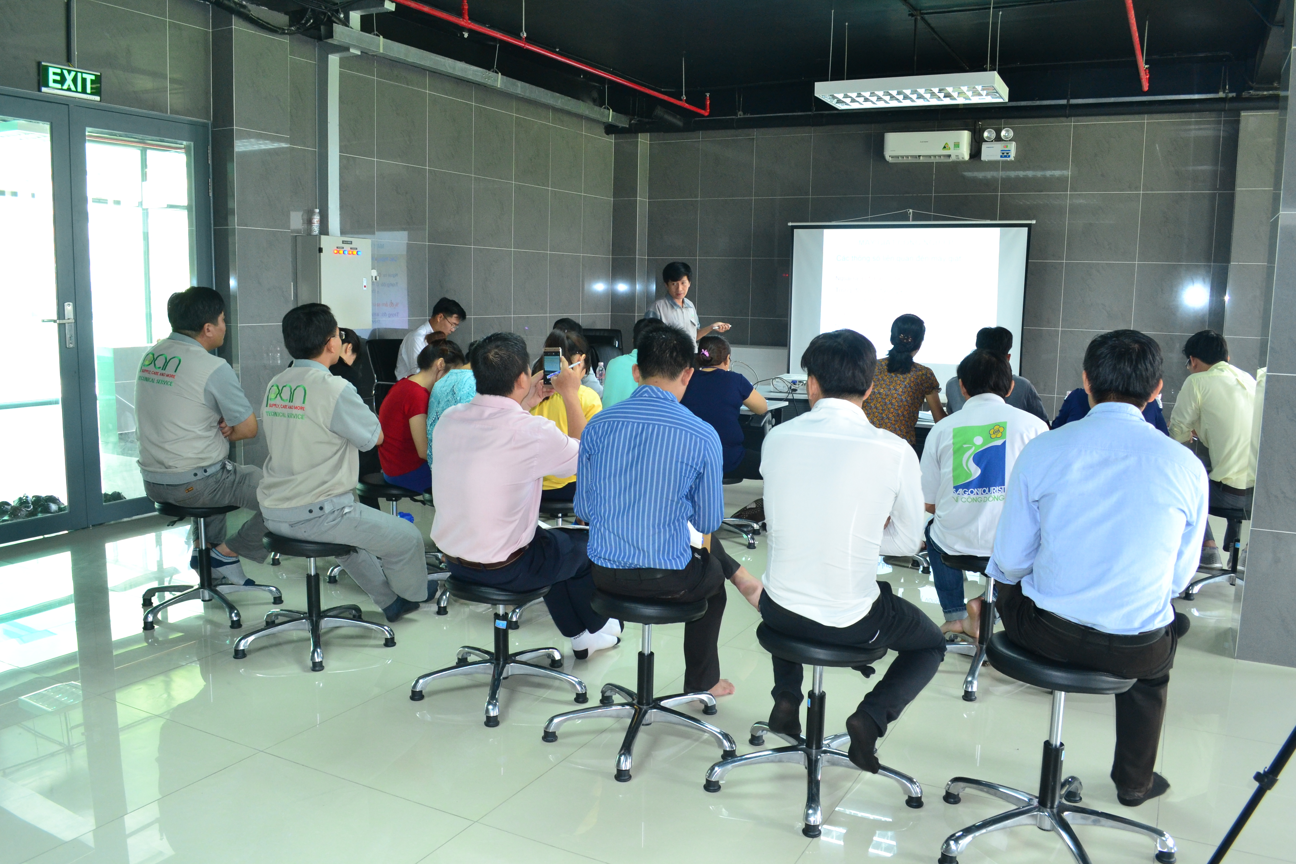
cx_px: 648
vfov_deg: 47.9
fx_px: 972
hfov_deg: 67.4
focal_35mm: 27
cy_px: 432
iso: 800
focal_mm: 18
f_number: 7.1
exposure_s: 1/25
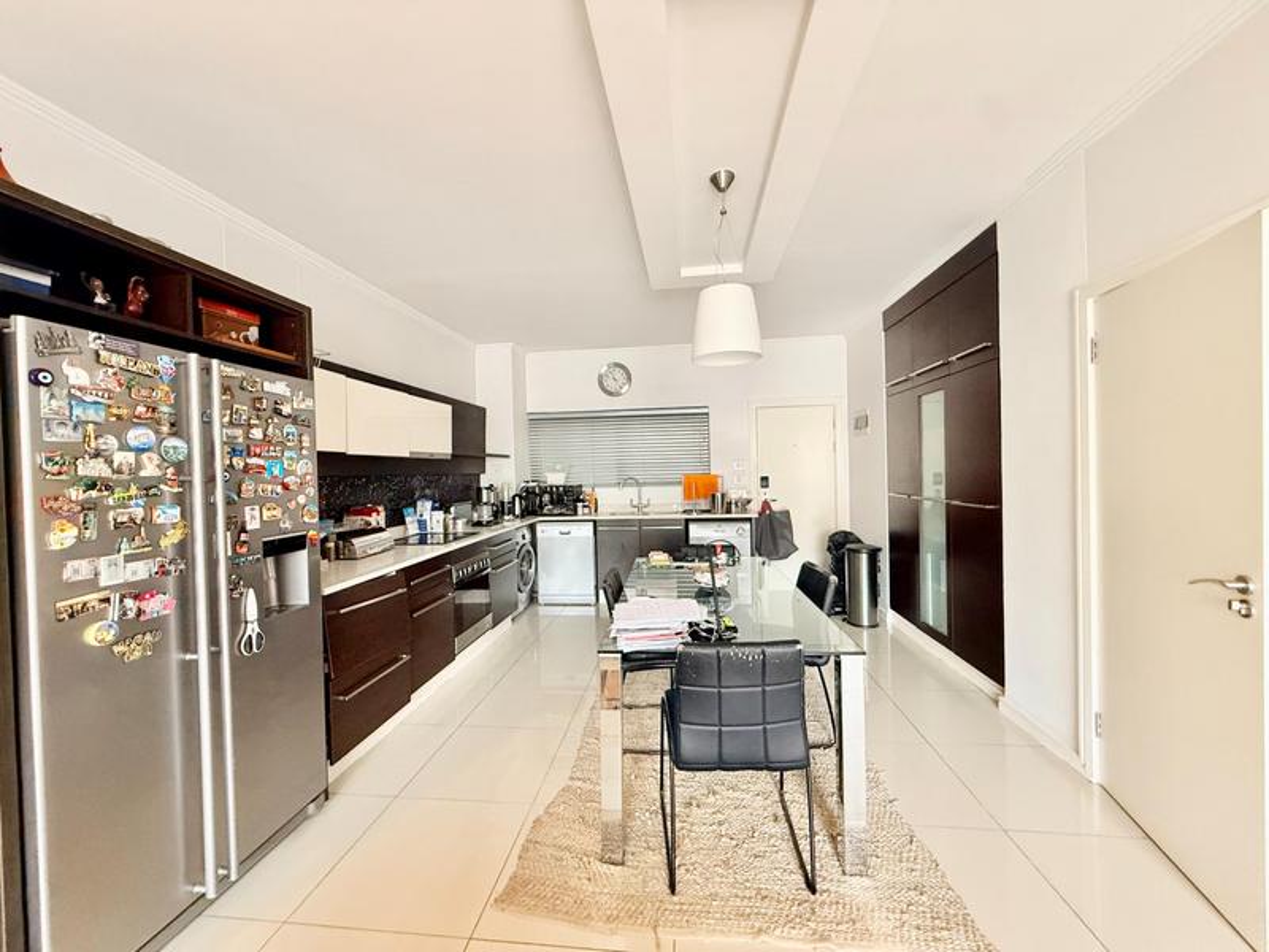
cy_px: 476
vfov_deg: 85.7
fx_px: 513
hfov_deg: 102.1
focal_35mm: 14
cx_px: 634
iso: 500
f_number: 2.2
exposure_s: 1/50
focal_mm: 2.22
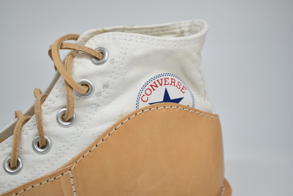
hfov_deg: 36.9
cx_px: 146
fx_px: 440
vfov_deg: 25.1
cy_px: 98
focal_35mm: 54
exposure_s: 1/60
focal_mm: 36
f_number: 5.6
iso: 360
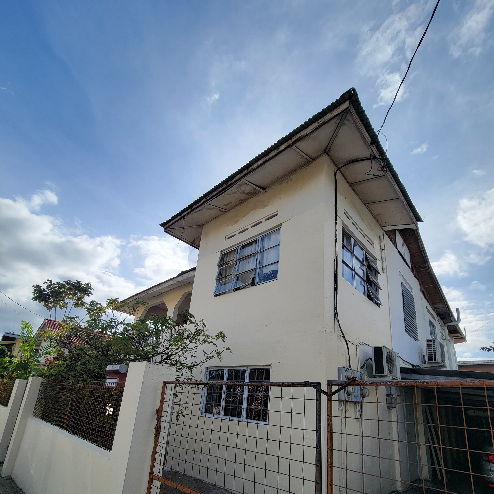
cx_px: 236
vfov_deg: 84.9
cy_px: 322
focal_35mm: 16
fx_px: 258
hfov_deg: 87.4
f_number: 2.2
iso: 50
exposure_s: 1/1904
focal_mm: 2.2
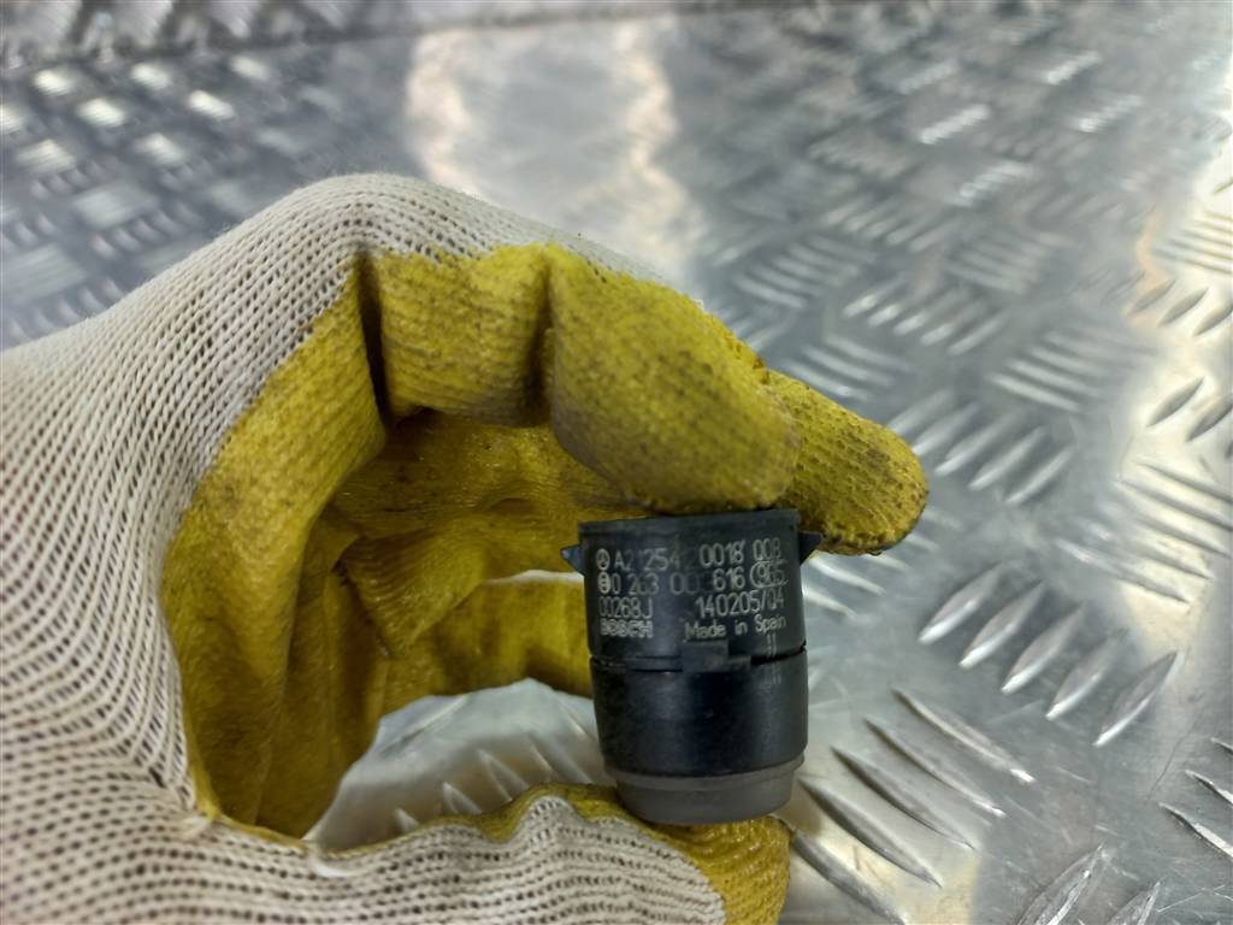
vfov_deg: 54.9
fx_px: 890
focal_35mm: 25
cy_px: 462
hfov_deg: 69.4
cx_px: 616
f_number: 1.8
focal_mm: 4.6
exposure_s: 1/50
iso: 40
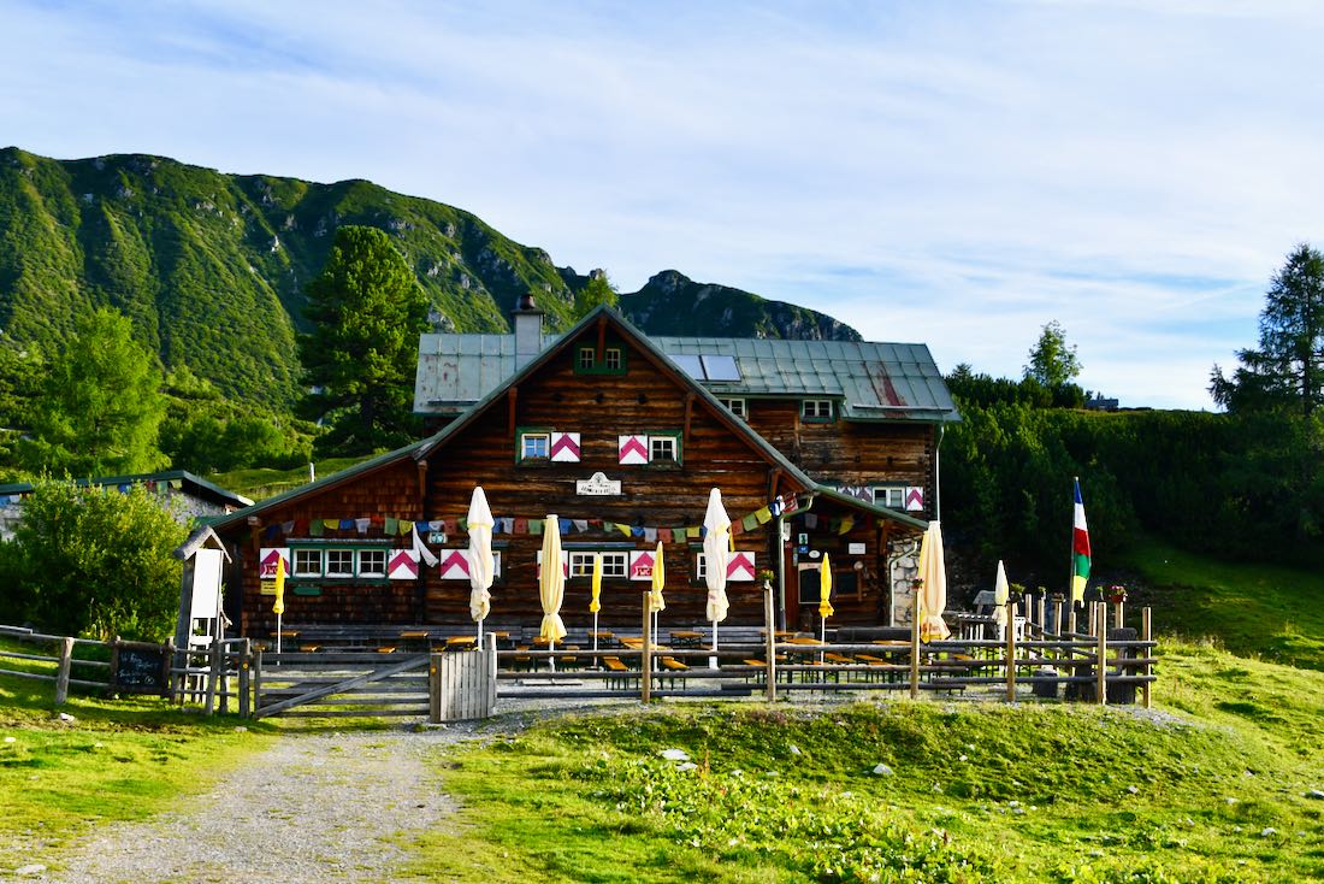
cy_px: 442
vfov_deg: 31.9
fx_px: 1545
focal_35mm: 42
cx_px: 662
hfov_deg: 46.4
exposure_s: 1/250
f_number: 8
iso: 200
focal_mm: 28
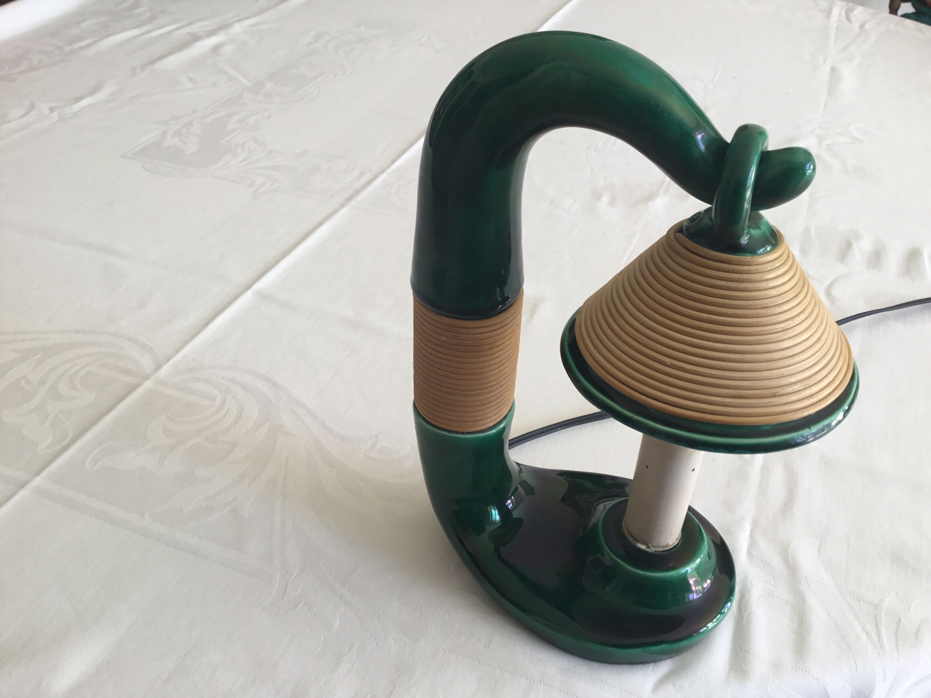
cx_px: 466
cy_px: 349
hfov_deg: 58.4
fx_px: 834
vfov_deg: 45.4
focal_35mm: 31
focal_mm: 3.3
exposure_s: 1/50
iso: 25
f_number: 2.4
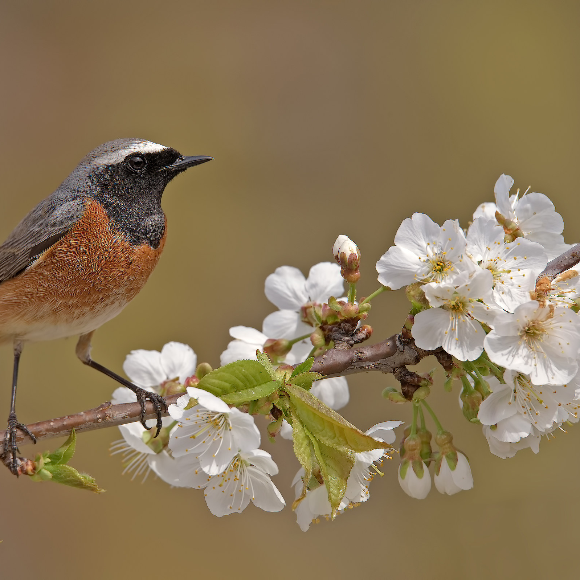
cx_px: 172
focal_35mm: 766
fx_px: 14521
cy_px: 290
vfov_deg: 2.3
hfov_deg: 2.3
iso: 900
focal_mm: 600
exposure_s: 1/1250
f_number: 10
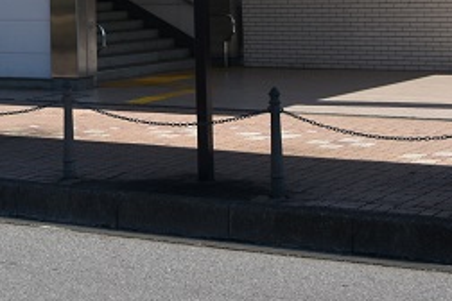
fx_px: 1343
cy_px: -185
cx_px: 79
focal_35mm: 107
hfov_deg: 18.9
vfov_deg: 12.1
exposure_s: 1/250
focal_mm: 18
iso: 100
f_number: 8
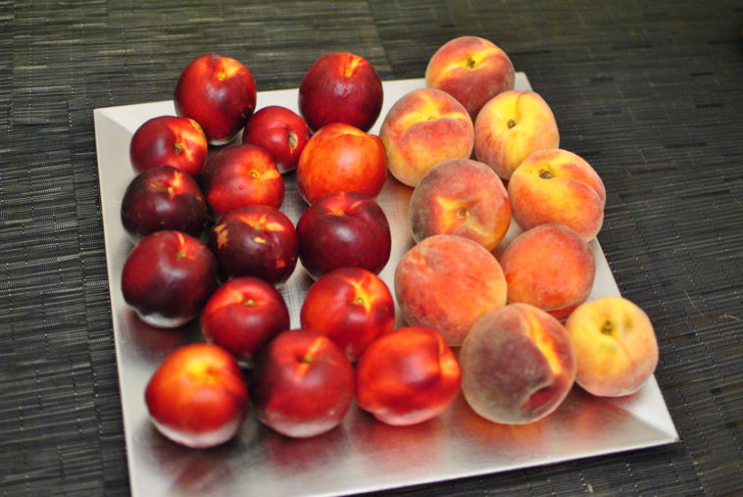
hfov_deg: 37.8
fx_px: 1085
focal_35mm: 52
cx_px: 372
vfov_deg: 25.8
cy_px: 248
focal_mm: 35
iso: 800
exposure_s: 1/25
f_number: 1.8
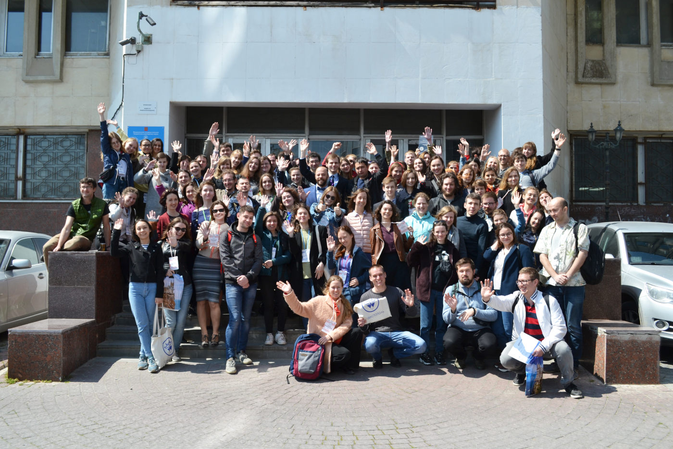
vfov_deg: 40.0
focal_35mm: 33
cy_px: 224
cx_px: 336
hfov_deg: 57.2
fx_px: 617
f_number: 7.1
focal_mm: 22
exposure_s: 1/200
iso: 100
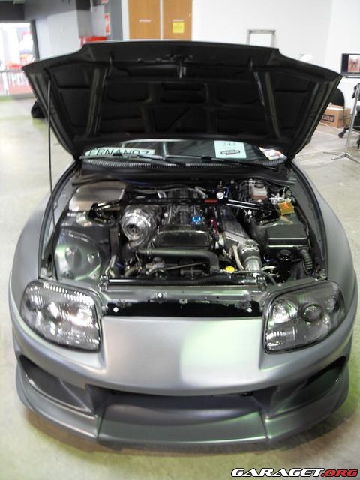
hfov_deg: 49.7
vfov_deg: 63.4
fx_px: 388
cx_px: 180
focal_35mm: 28
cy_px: 240
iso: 200
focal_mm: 6
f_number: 2.8
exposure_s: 1/3
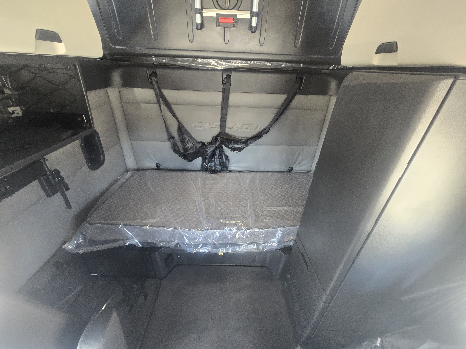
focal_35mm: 13
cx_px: 233
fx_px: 175
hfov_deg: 106.2
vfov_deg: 89.9
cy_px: 174
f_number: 2.2
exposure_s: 1/60
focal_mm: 2.2
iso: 640
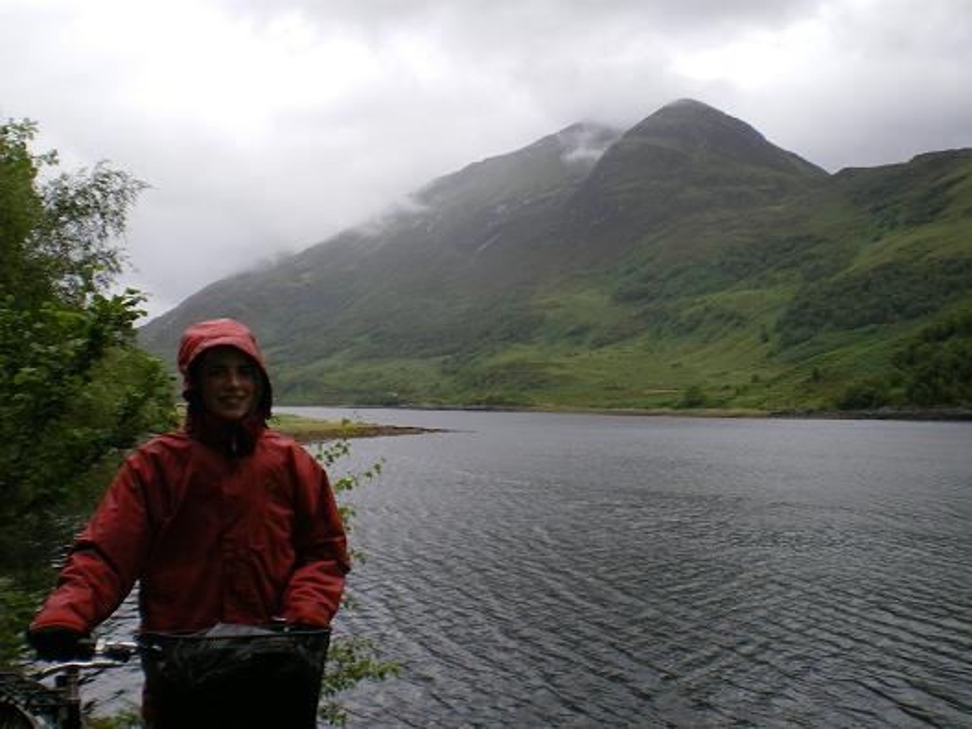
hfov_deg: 49.0
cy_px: 364
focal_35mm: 38
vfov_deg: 37.7
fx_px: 1067
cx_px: 486
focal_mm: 6.3
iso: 64
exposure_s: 1/125
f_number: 4.6
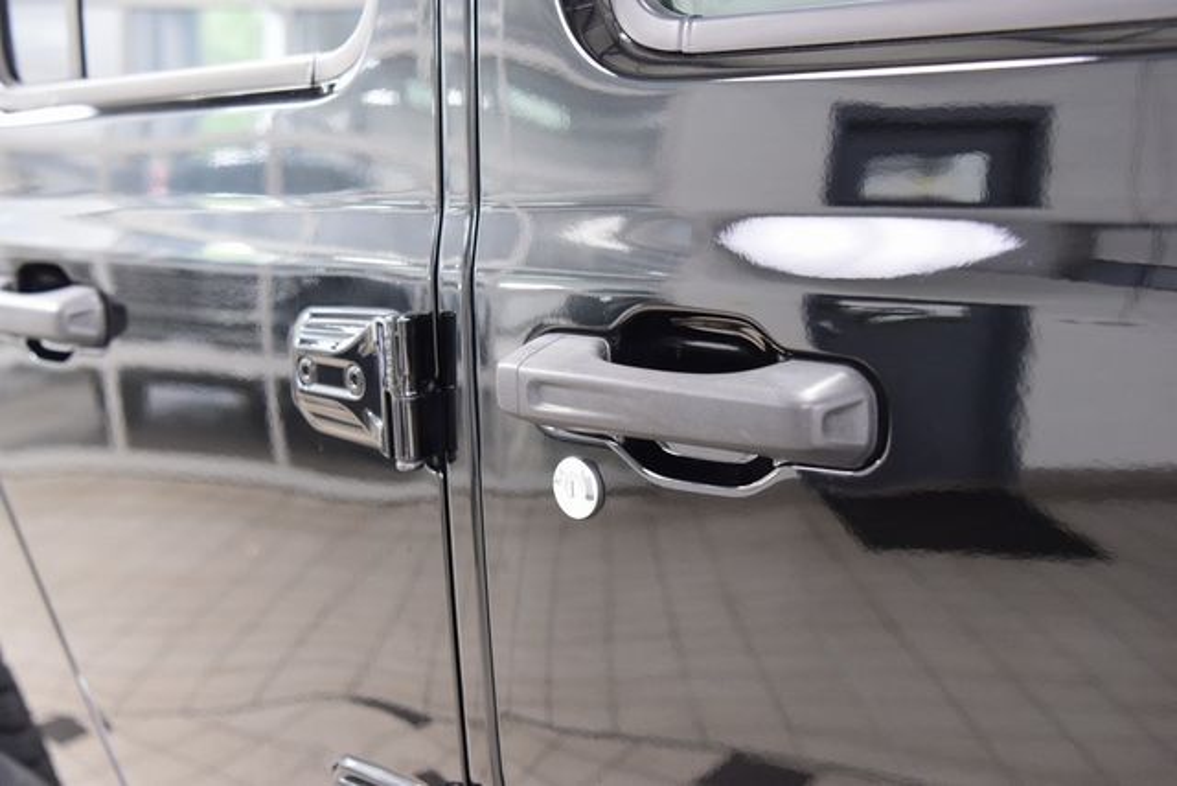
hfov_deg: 41.1
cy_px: 393
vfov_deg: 28.1
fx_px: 1570
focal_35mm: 48
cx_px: 588
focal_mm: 32
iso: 1600
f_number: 3.2
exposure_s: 1/15
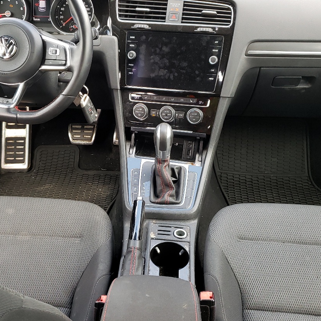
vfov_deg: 38.3
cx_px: 140
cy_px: 179
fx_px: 462
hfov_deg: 38.3
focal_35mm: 44
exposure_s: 1/120
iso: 65
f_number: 1.5
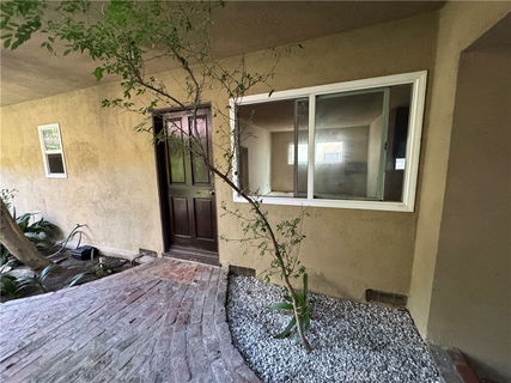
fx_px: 207
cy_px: 192
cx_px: 256
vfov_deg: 85.6
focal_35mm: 14
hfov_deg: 102.1
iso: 800
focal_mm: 2.22
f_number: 2.2
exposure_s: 1/60
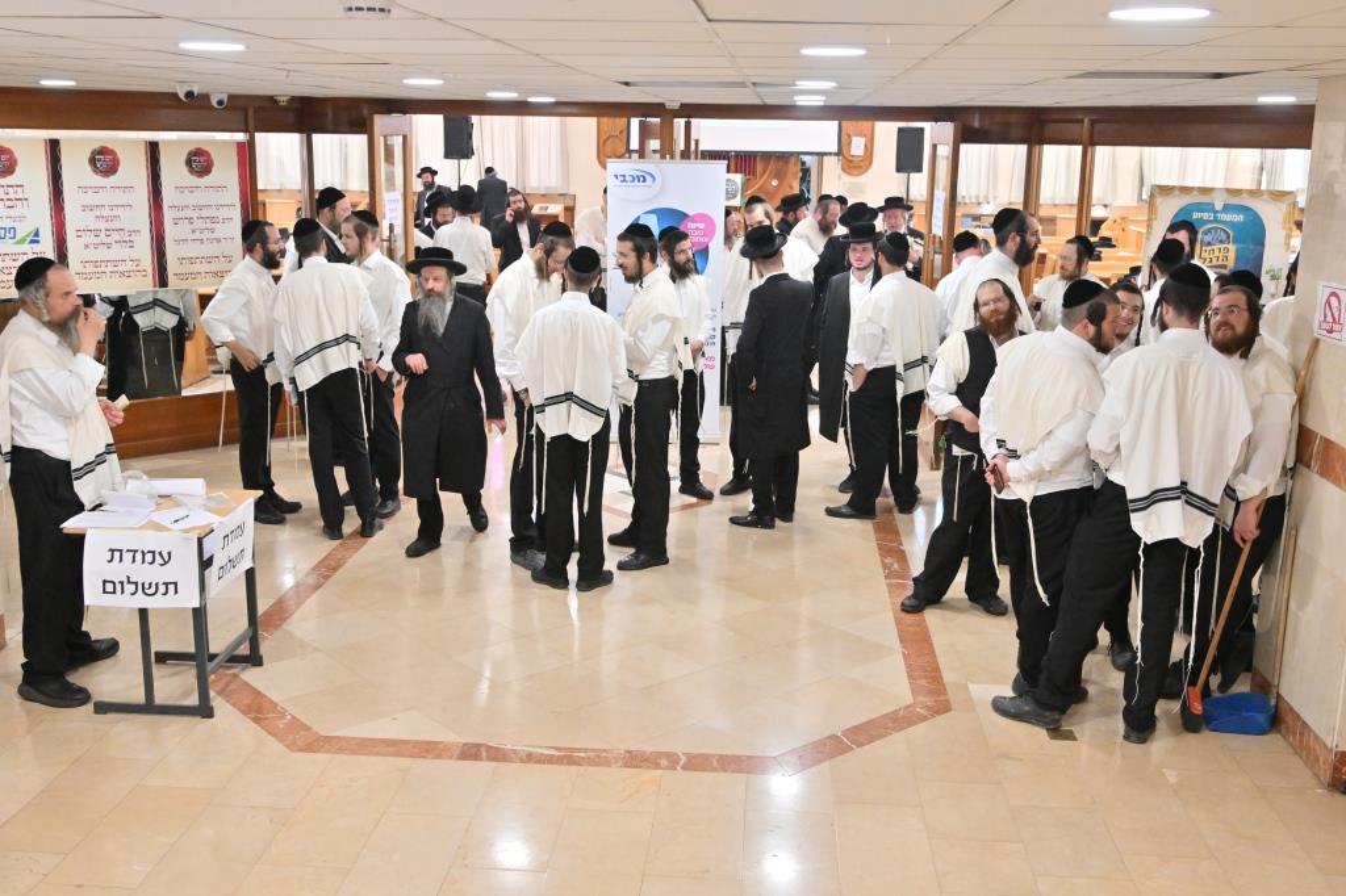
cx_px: 673
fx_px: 1345
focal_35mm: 36
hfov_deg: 53.1
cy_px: 448
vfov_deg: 36.8
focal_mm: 24
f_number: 4
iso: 1600
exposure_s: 1/250
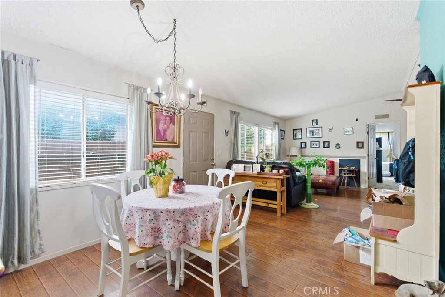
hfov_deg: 96.8
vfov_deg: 73.7
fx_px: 198
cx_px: 222
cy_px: 148
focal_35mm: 16
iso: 6400
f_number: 3.5
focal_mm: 16
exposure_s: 1/2500
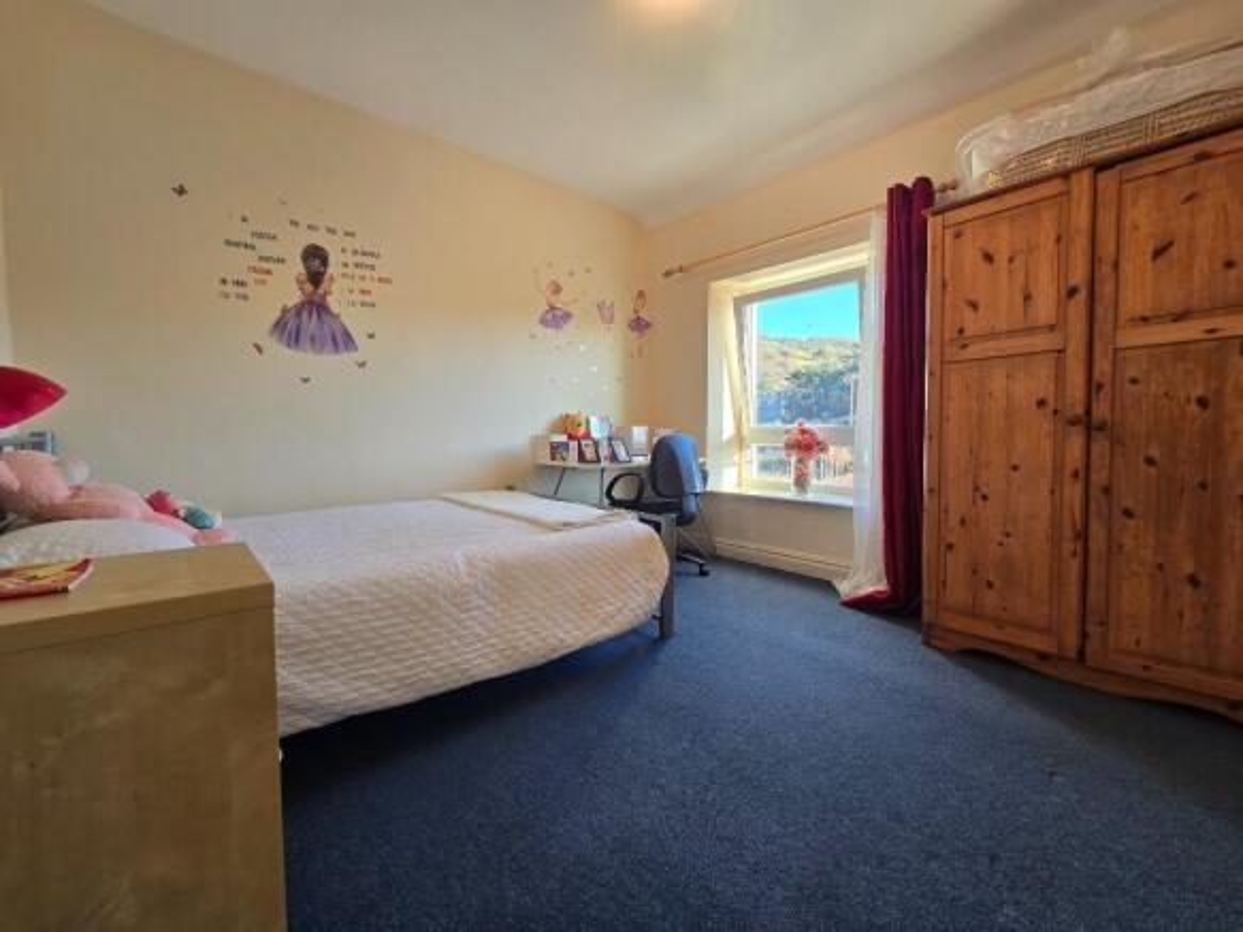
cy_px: 466
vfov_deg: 89.9
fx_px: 467
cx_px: 622
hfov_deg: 106.2
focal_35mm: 13
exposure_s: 1/50
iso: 50
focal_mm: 2.2
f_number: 2.2
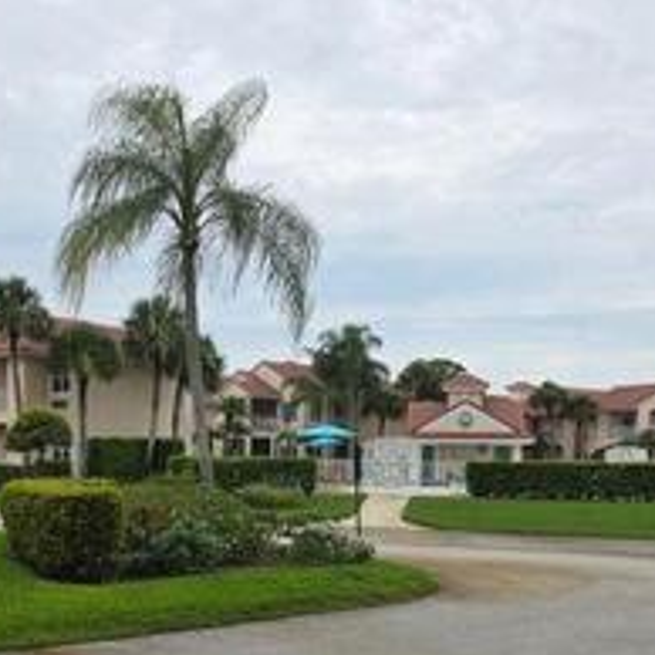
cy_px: 469
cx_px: 250
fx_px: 899
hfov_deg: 39.8
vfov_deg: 39.2
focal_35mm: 42
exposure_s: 1/673
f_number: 1.7
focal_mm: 6.3
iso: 12
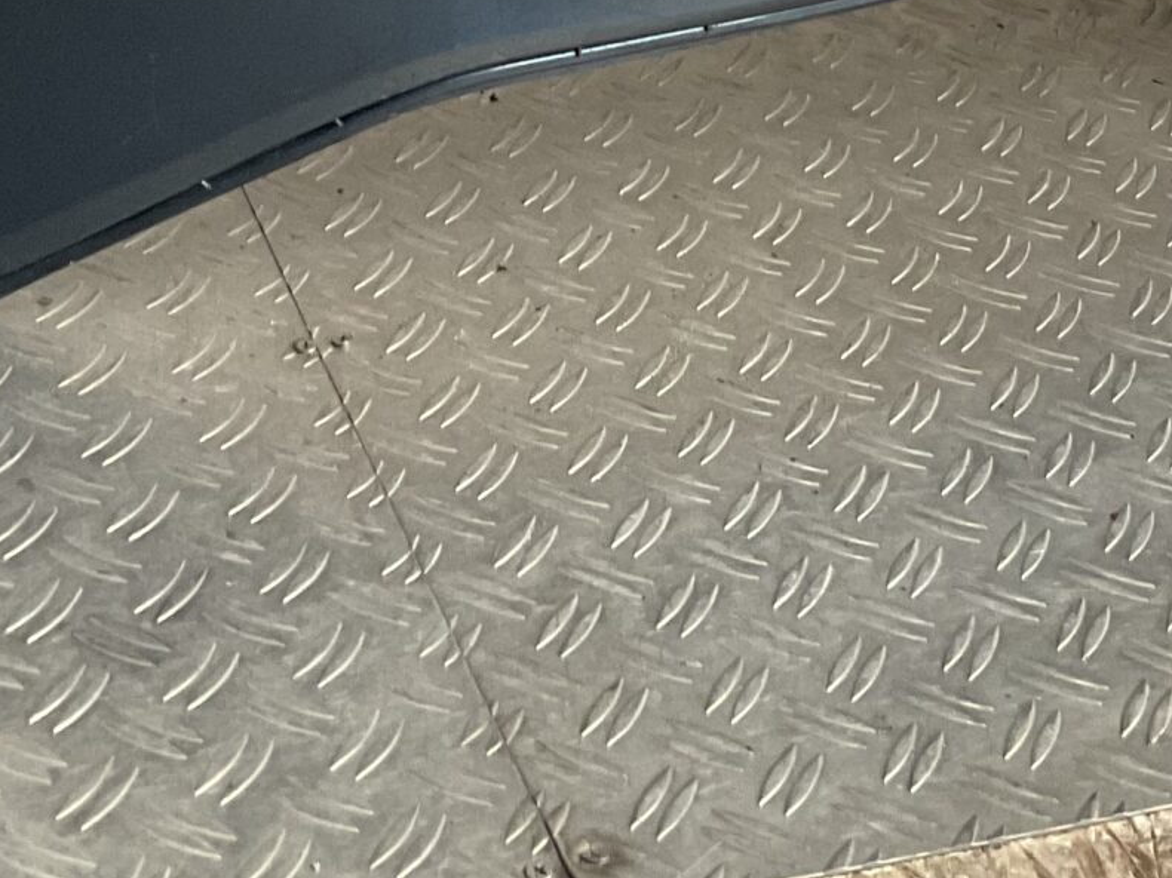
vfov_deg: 14.5
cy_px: -495
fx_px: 3182
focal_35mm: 94
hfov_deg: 20.9
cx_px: 629
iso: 80
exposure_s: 1/60
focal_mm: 3
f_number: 1.8
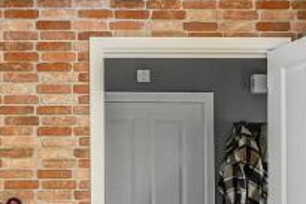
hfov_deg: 23.3
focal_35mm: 80
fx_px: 680
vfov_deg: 16.4
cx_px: -58
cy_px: 248
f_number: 8
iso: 400
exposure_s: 1/60
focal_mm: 16
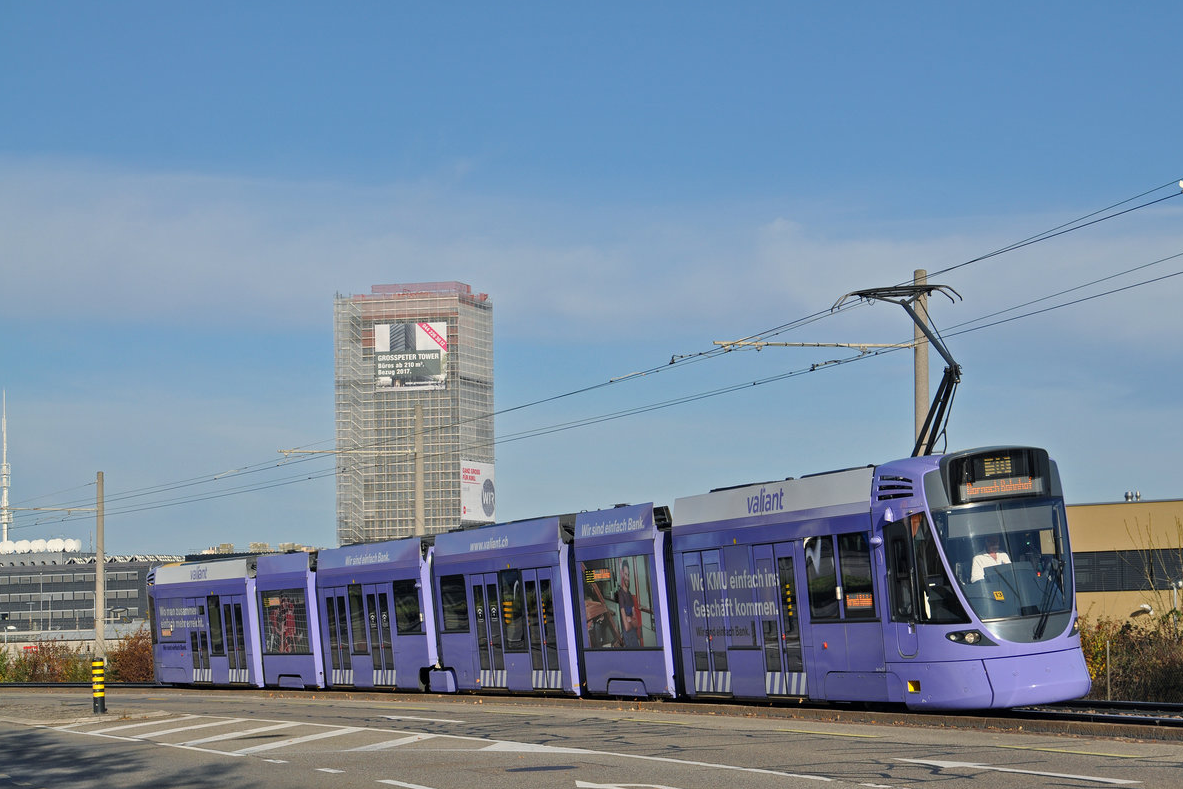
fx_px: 2498
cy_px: 396
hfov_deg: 26.6
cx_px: 596
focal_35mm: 76
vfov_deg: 18.0
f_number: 7.1
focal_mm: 50
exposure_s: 1/1000
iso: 250
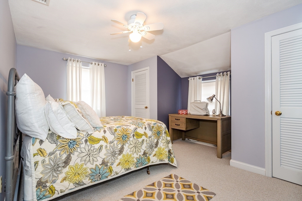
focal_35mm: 16
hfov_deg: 96.7
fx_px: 134
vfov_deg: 73.8
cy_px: 100
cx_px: 151
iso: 320
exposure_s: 1/5
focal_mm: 16
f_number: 7.1
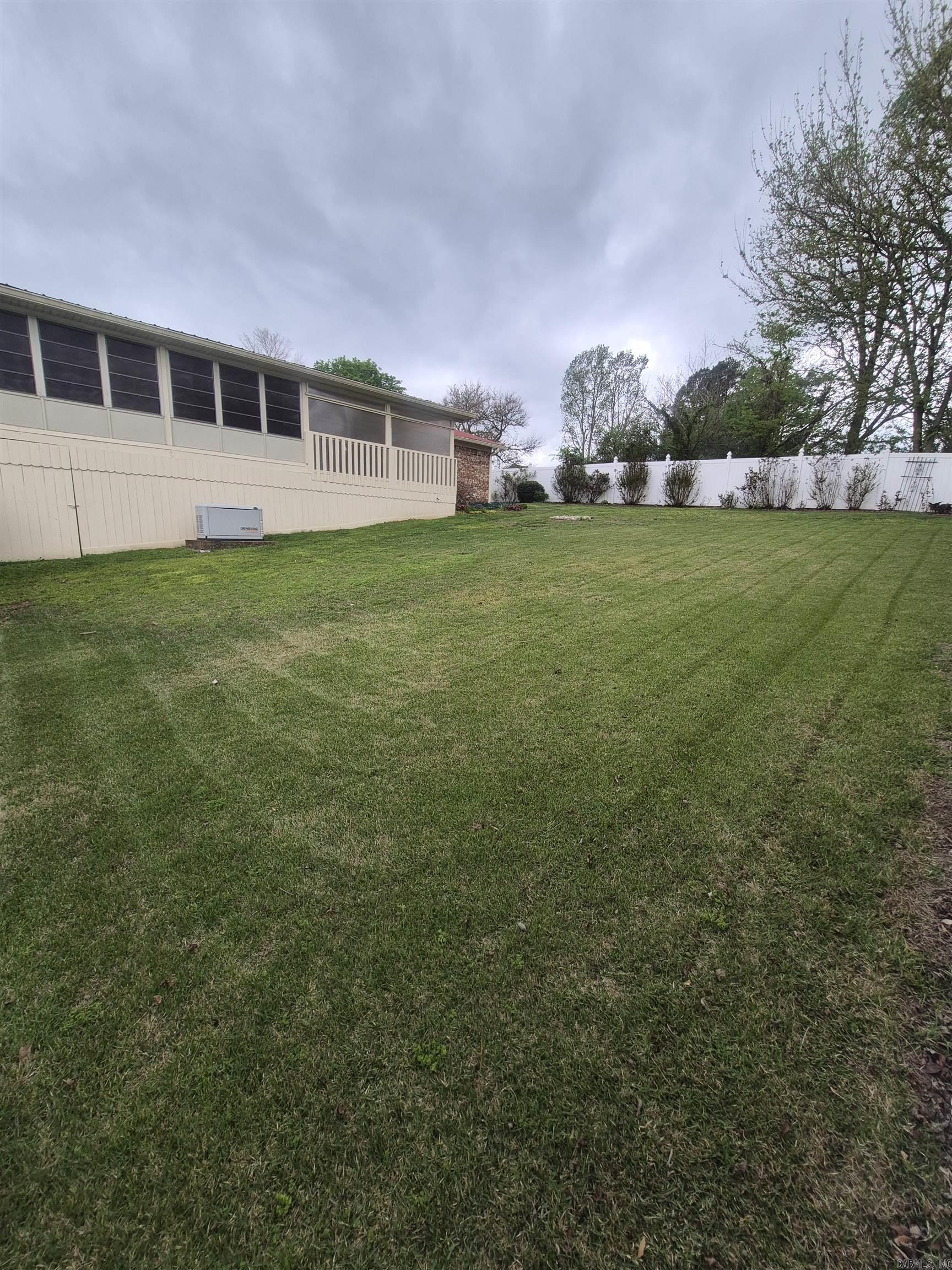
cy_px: 635
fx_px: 477
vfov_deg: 106.2
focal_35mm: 13
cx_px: 476
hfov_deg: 89.9
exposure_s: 1/340
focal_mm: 1.74
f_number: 2.2
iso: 50
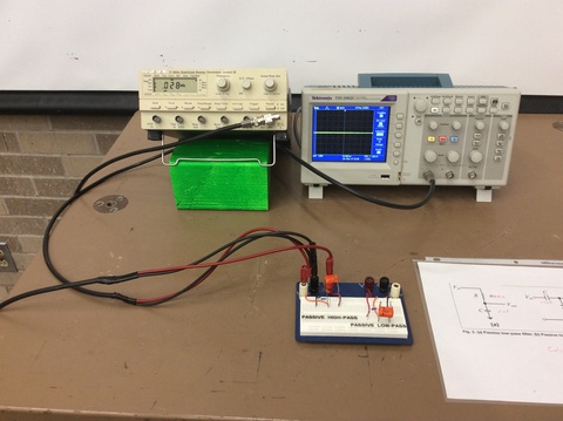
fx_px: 520
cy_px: 210
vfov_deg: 44.1
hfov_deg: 56.9
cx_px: 282
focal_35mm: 32
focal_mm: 3.3
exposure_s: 1/24
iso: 80
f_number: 2.4
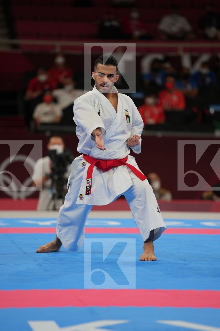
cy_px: 166
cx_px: 110
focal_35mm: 191
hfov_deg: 7.2
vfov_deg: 10.8
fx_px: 1751
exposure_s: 1/500
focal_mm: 191
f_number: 2.8
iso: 250
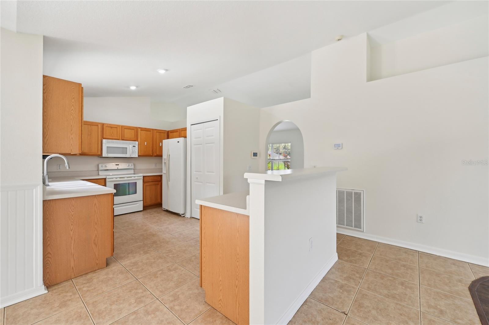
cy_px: 162
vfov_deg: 81.1
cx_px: 244
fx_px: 190
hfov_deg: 104.3
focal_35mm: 14
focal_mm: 14
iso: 400
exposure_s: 1/60
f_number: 8
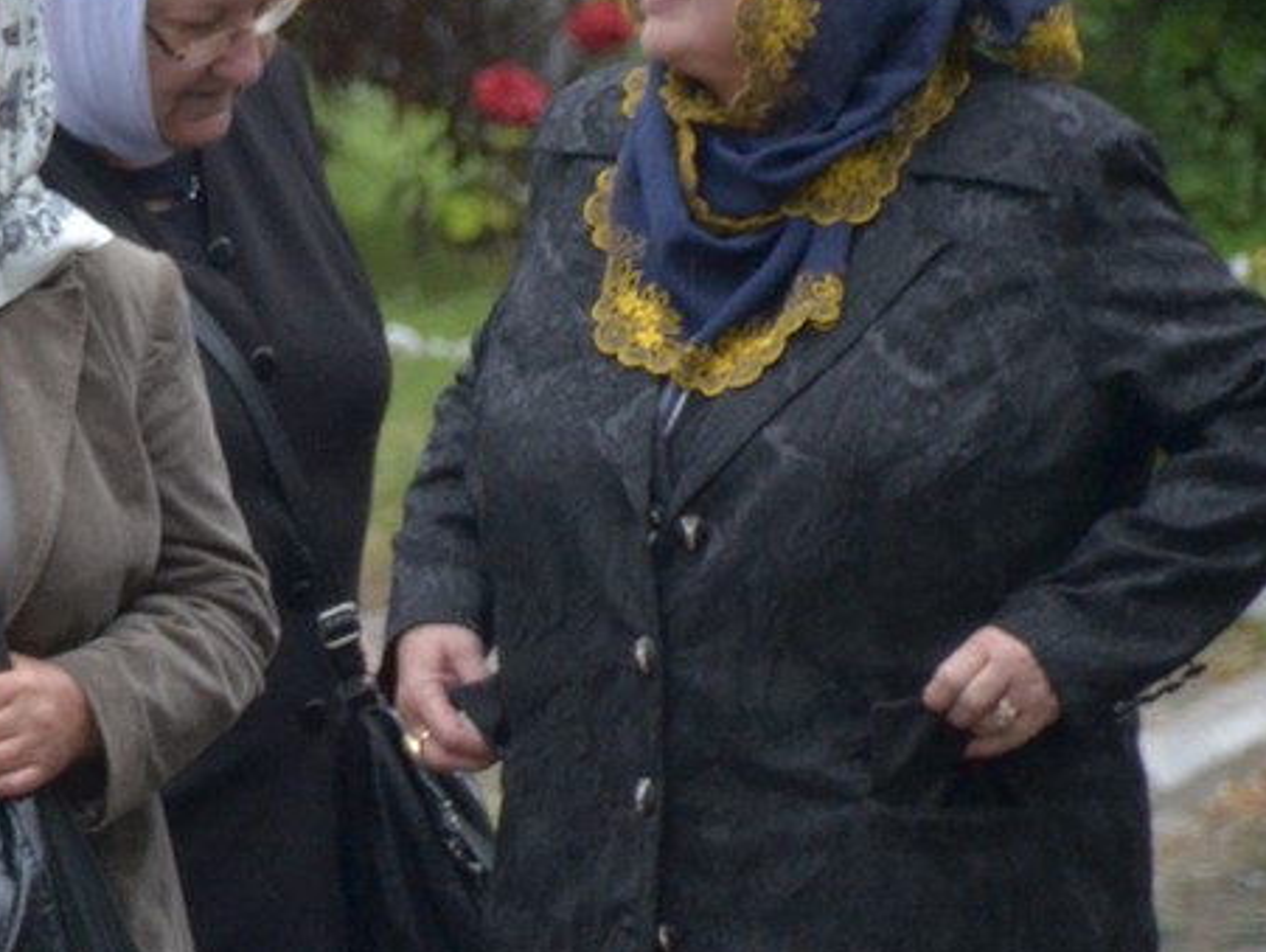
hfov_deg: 2.8
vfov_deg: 2.1
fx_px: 25914
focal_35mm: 708
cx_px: -1342
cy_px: 233
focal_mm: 116
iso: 800
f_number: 5.6
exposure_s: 1/640
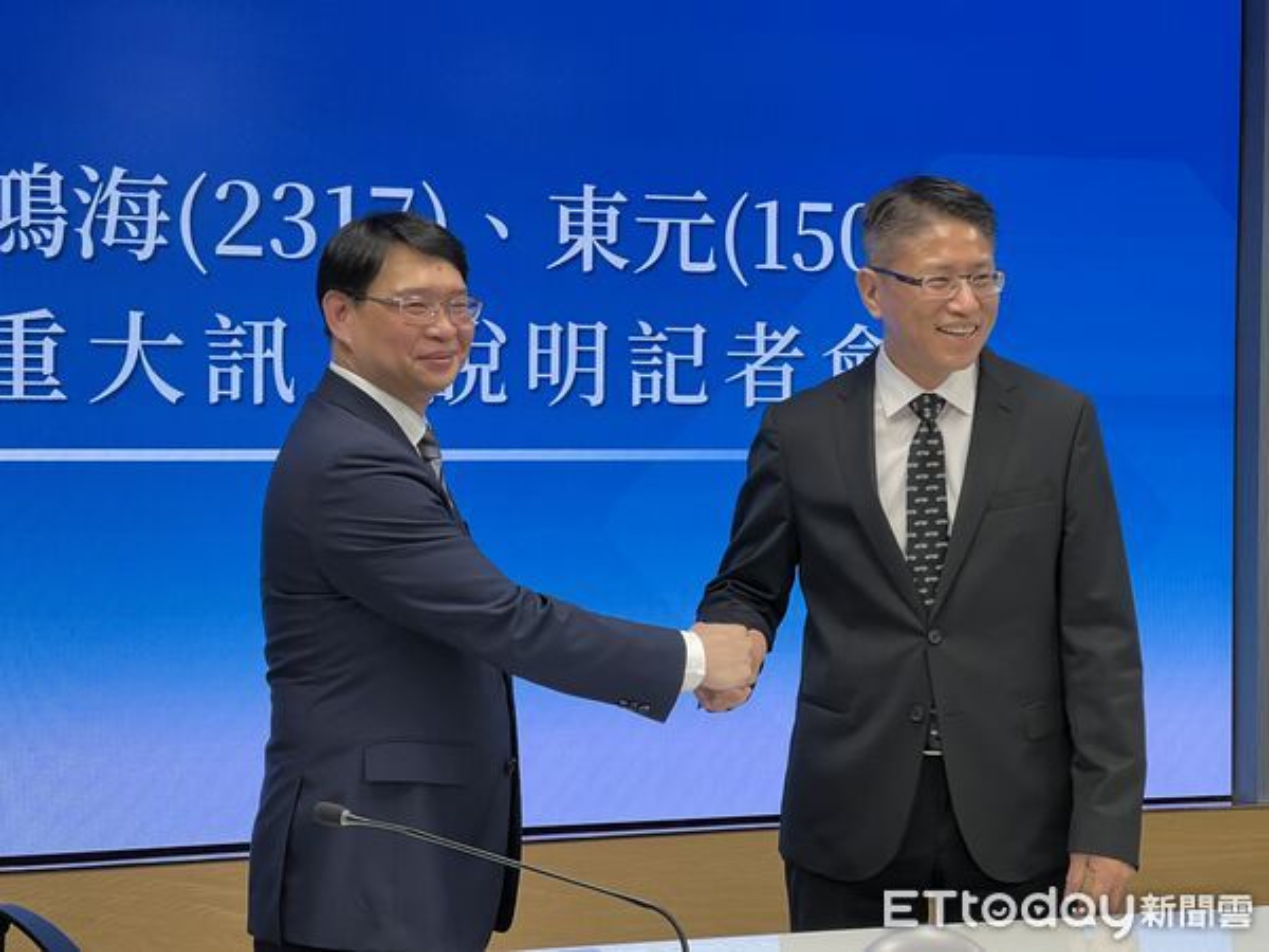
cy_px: 476
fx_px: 2823
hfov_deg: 25.3
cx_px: 634
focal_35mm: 77
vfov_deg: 19.1
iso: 160
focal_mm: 9
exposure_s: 1/60
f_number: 2.8
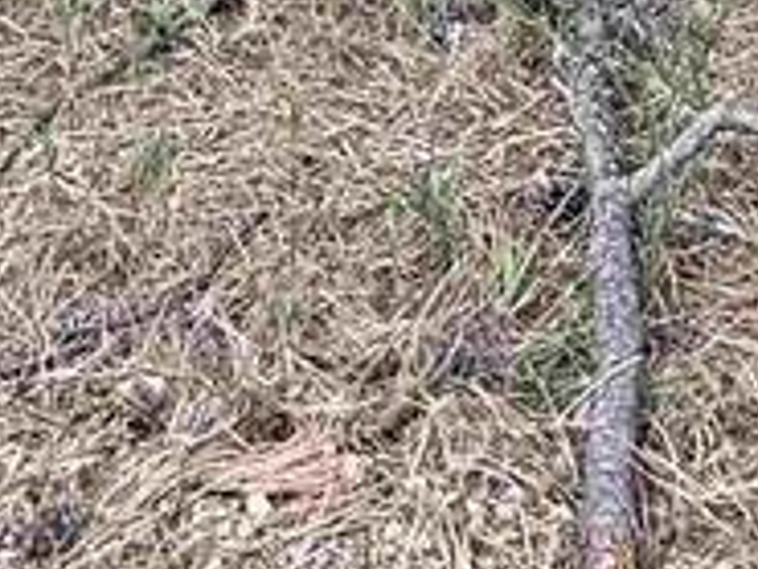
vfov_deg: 11.7
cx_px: 516
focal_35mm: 97
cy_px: -901
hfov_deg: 20.1
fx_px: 2125
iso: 80
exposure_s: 1/99
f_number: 2.2
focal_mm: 2.22
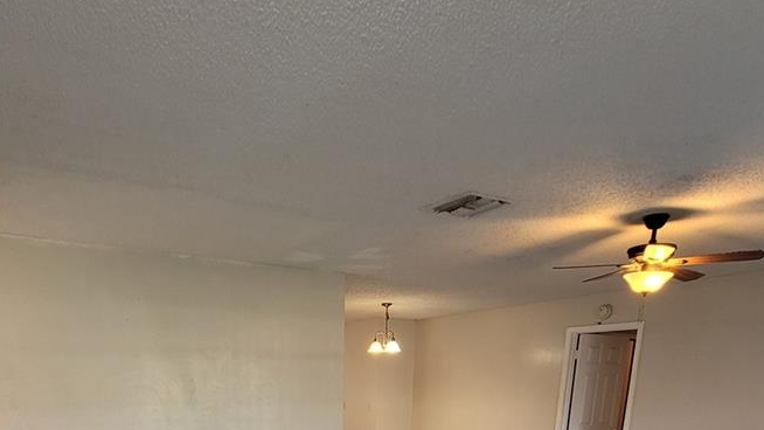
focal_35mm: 26
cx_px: 312
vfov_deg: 33.6
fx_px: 527
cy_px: 547
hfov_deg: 71.3
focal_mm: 2.2
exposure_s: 1/60
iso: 200
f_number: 2.2
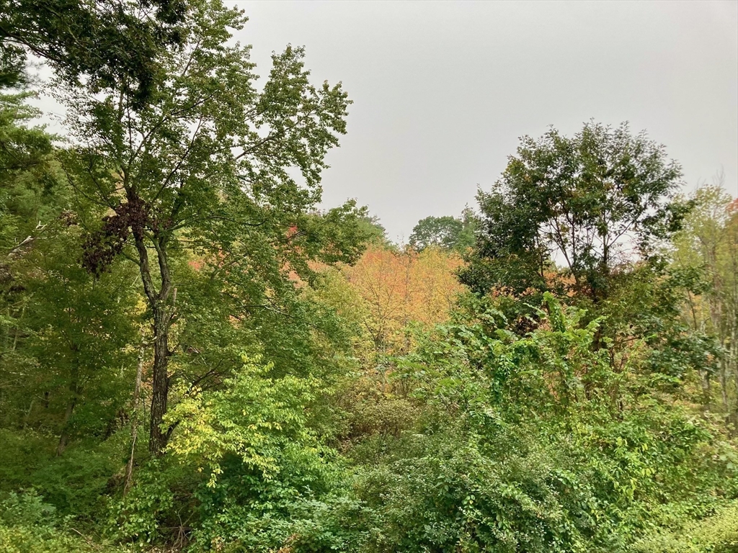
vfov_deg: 49.7
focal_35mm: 28
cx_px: 369
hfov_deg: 63.4
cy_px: 276
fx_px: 597
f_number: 1.8
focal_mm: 3.99
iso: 20
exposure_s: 1/123
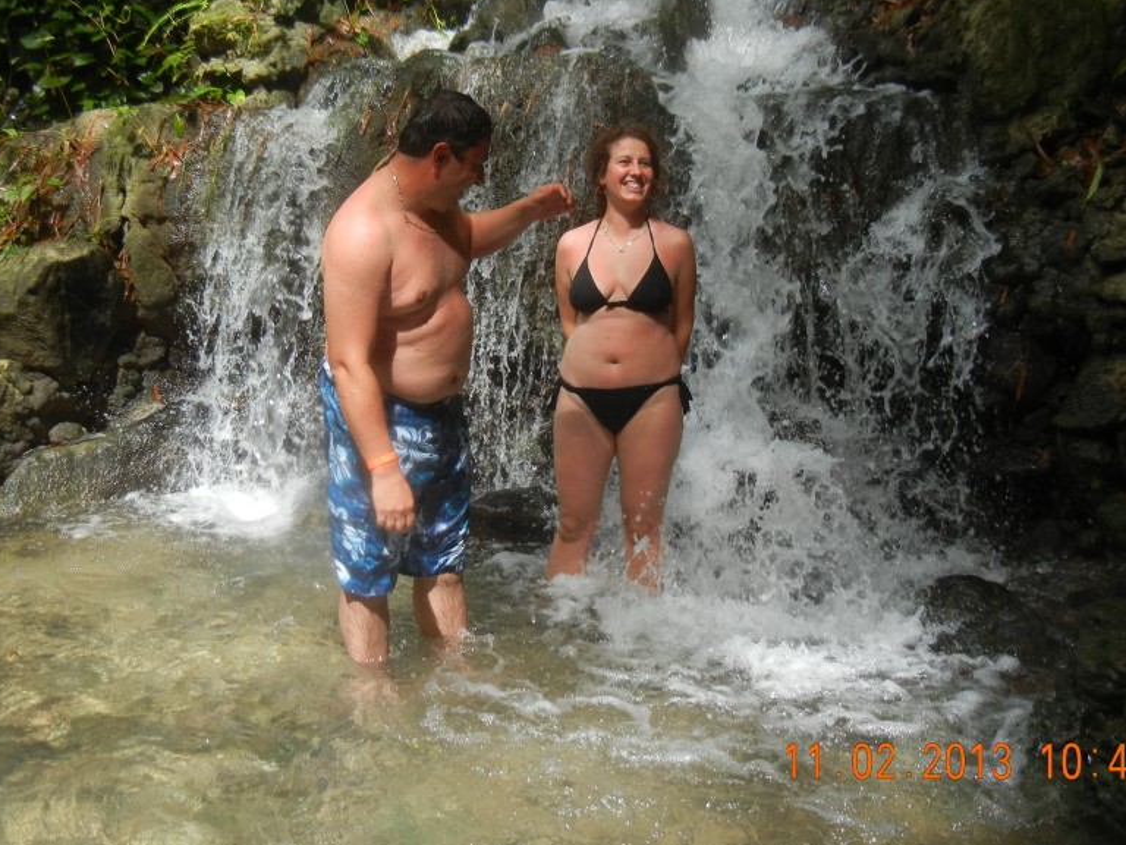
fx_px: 1301
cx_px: 493
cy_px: 315
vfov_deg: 35.8
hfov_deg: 46.7
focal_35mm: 40
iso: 160
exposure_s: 1/381
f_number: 3.5
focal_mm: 5.4
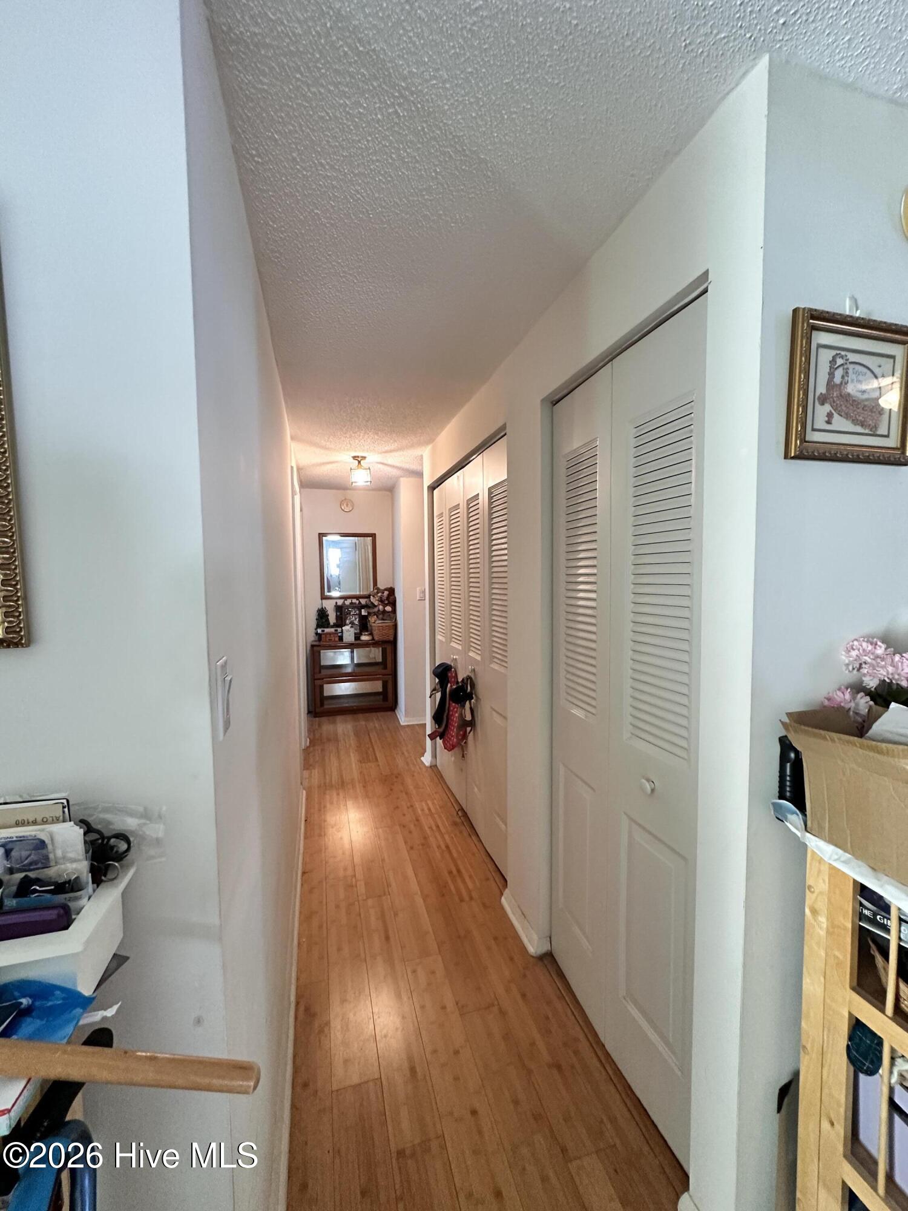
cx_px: 454
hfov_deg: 85.7
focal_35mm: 14
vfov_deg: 102.1
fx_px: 490
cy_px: 606
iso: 320
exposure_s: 1/60
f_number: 2.2
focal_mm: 2.22
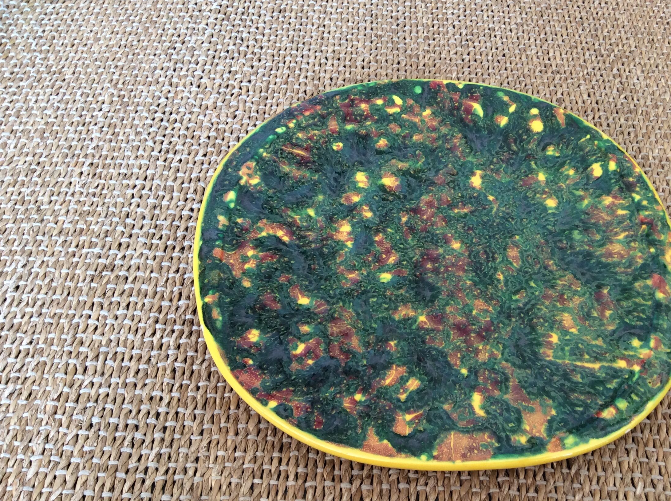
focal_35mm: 38
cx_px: 392
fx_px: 735
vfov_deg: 37.6
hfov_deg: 48.8
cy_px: 271
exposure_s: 1/25
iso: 50
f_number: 2.4
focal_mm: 3.3
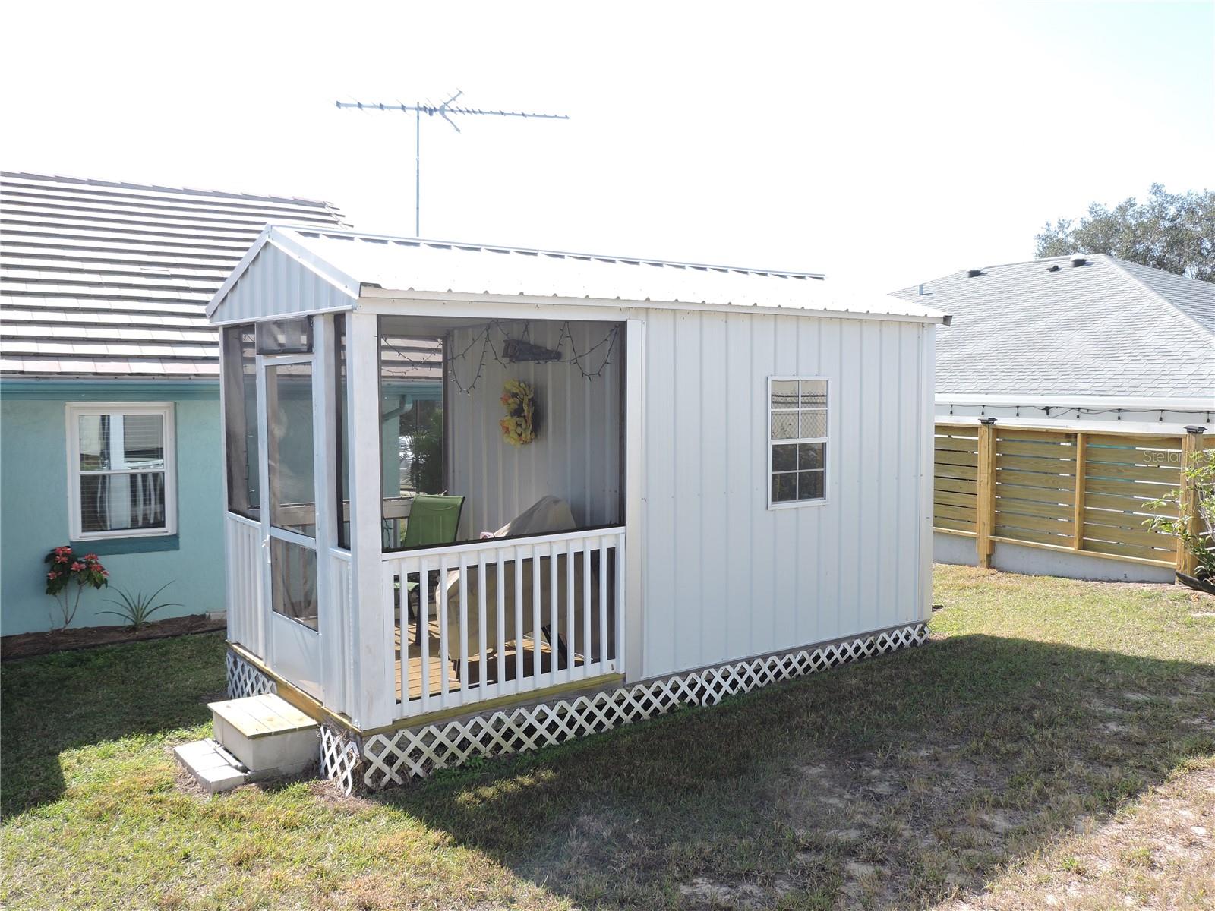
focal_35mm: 30
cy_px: 456
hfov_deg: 60.0
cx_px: 608
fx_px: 1053
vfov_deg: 46.8
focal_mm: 5.4
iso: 100
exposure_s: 1/400
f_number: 3.1
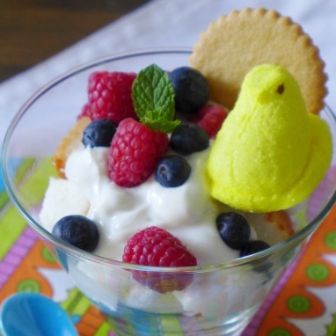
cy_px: 188
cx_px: 165
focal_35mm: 120
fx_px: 1318
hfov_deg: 14.5
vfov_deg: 14.5
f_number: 2.3
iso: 400
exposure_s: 1/60
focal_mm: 17.7
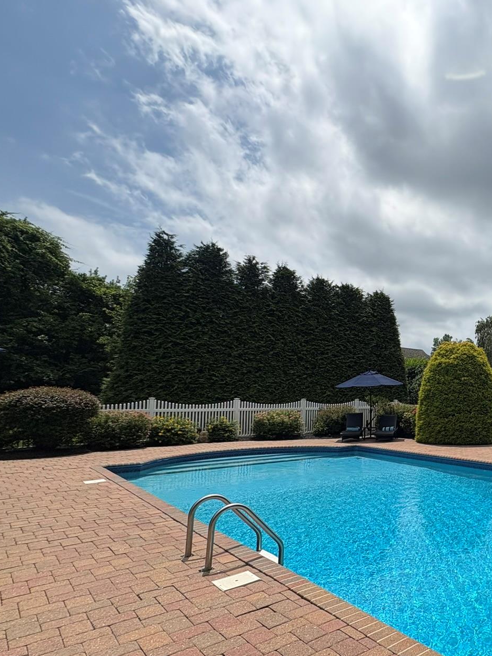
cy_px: 383
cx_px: 508
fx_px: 436
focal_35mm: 23
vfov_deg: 73.4
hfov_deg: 47.3
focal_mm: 2.22
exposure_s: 1/3390
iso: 50
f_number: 2.2
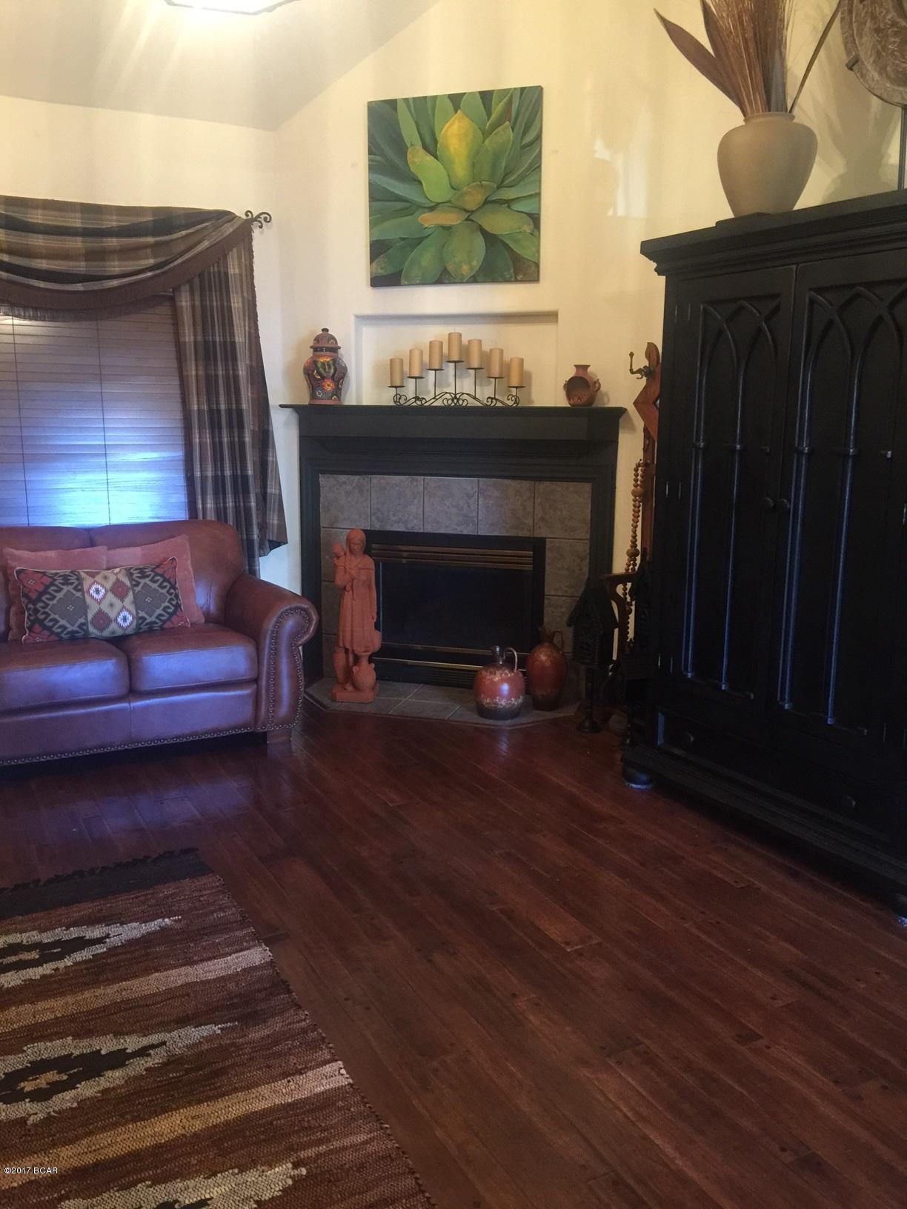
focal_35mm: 29
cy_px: 604
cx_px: 454
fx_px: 1013
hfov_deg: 48.2
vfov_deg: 61.7
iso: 125
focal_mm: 4.15
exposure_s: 1/15
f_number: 2.2
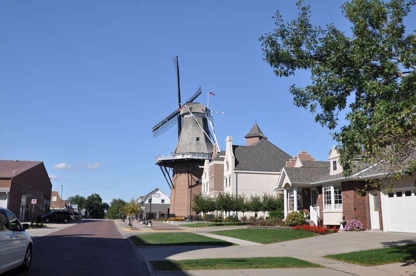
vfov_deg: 36.8
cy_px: 138
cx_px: 208
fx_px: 415
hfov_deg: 53.2
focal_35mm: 36
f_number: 8
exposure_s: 1/250
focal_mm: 24
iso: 200
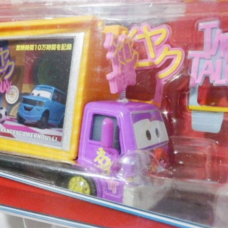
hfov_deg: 33.7
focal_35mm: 50
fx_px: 373
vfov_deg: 34.0
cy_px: 115
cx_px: 75
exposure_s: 1/50
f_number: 4
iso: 1600
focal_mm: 7.4
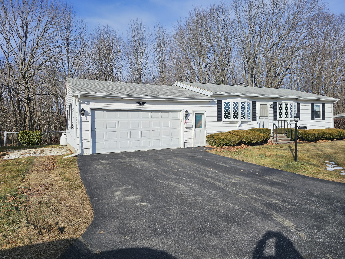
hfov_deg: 73.9
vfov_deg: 58.9
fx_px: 229
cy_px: 130
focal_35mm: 23
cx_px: 172
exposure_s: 1/1076
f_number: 1.7
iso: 10
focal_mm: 6.3
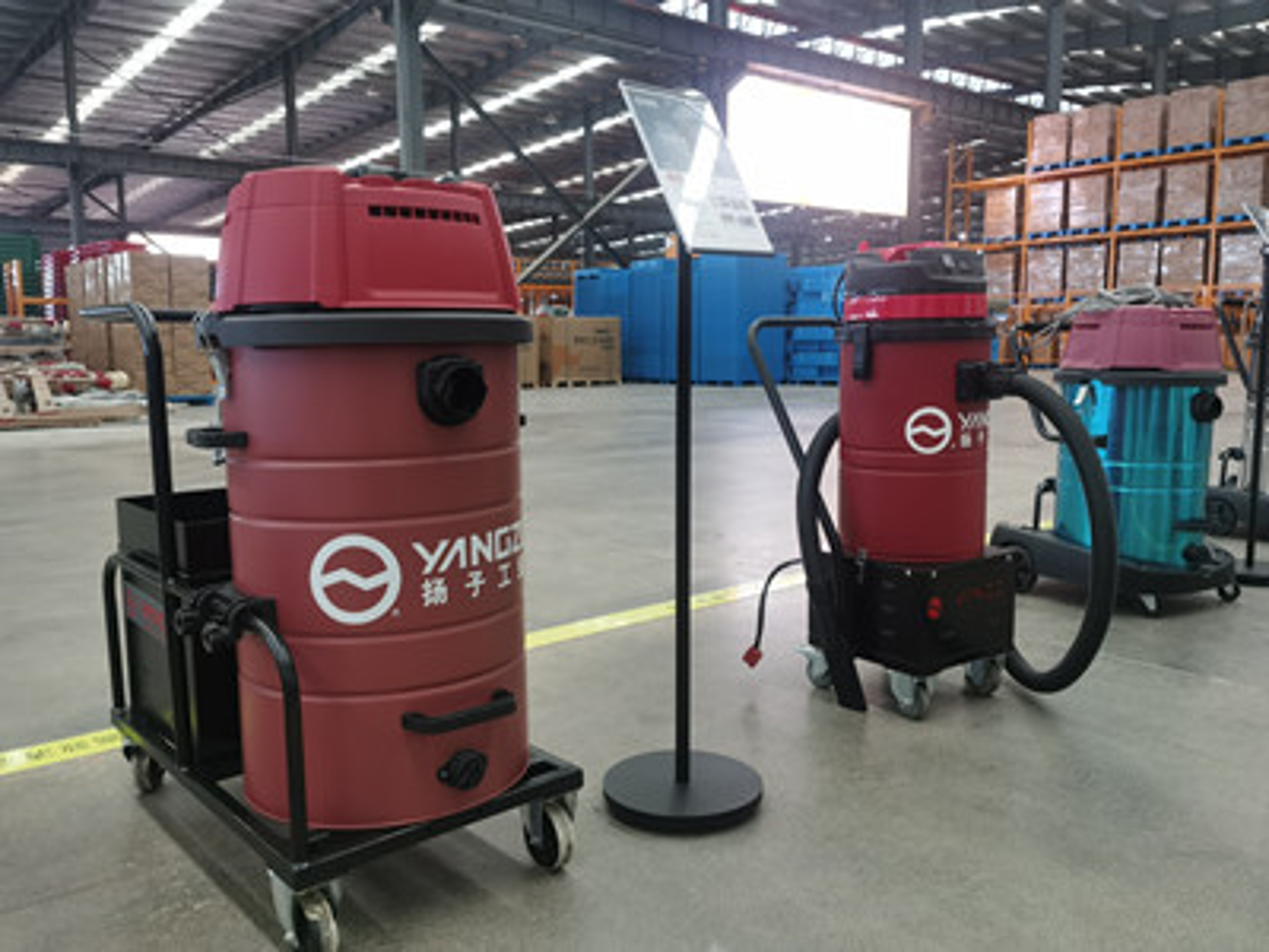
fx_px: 1063
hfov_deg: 61.7
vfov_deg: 48.2
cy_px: 476
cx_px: 634
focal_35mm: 29
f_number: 1.6
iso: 200
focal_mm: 5.56
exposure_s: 1/50
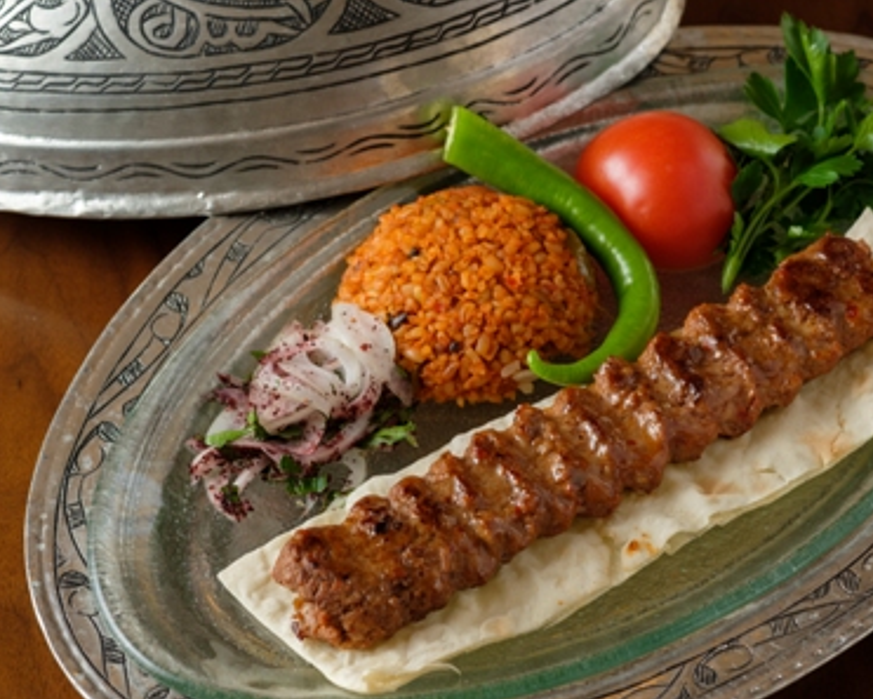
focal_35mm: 102
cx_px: 511
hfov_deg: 18.8
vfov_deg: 15.1
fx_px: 2636
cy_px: 350
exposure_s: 1/125
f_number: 6.4
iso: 200
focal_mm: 60
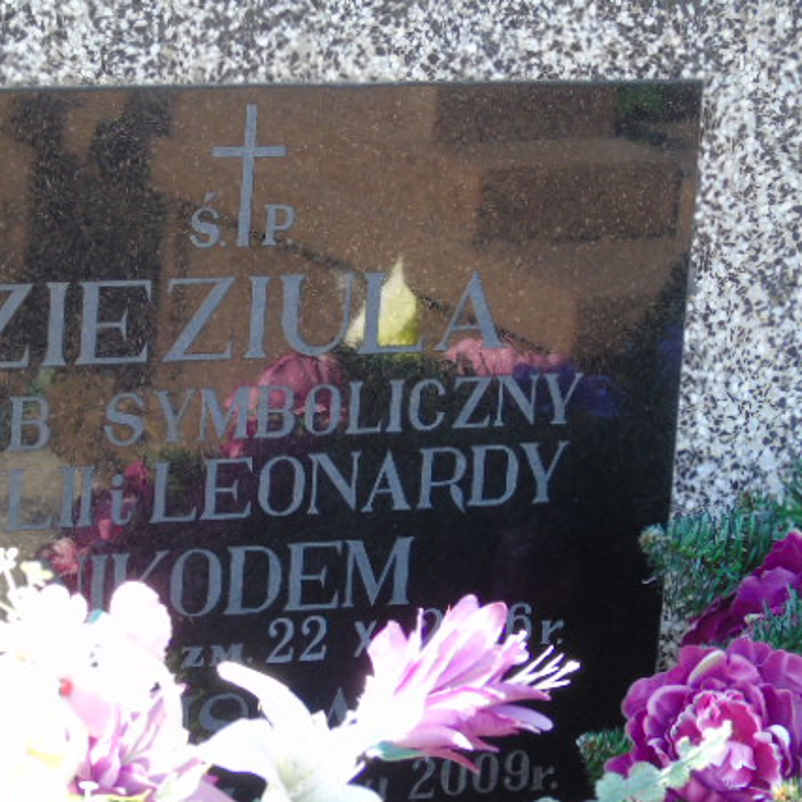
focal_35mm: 215
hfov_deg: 8.1
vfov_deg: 8.1
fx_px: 5636
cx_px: 258
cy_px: 416
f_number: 4.9
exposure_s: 1/125
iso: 250
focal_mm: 29
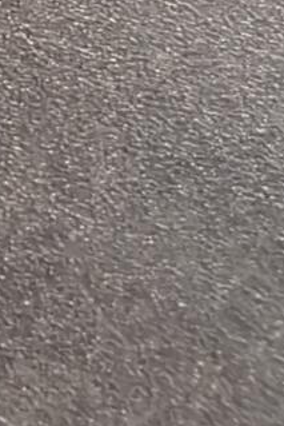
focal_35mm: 135
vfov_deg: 14.9
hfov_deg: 8.8
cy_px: -25
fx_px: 1596
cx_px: -503
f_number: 2
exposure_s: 1/50
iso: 250
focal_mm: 2.32
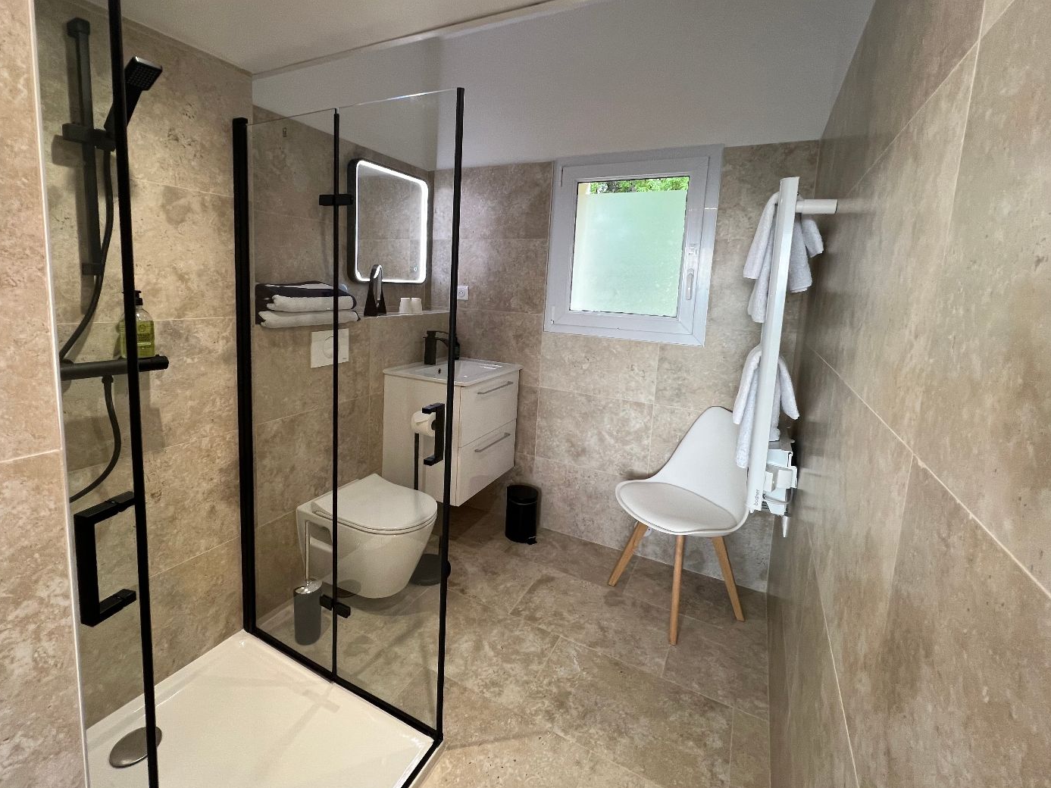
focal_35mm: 15
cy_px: 344
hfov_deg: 98.0
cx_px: 488
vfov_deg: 81.3
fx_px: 455
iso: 125
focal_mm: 1.57
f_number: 1.8
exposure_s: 1/100
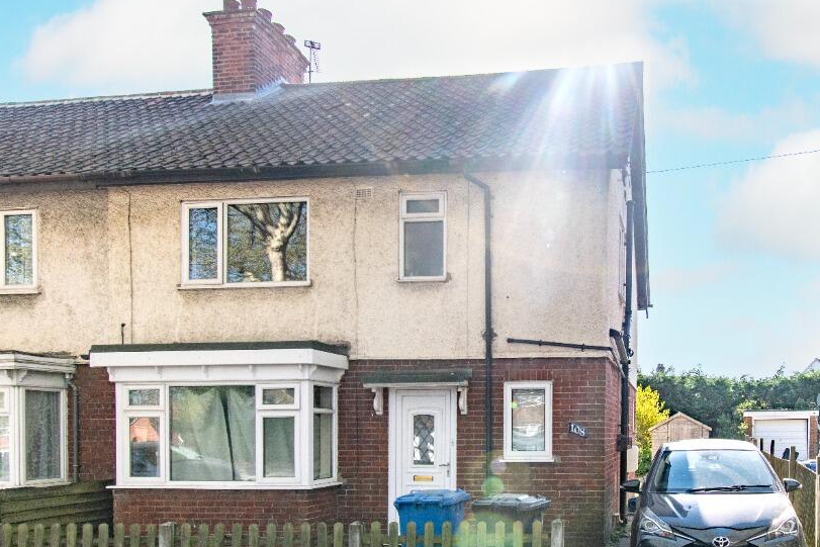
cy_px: 320
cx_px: 464
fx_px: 561
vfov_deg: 51.7
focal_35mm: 25
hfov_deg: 72.0
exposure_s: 1/1000
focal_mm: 13
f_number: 6.3
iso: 200
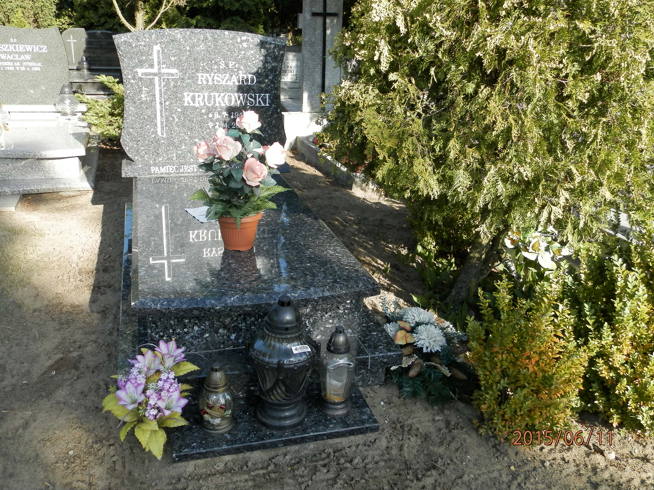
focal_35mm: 31
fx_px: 586
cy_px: 245
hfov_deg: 58.4
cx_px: 327
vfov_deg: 45.4
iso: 100
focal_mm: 5.5
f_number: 3.2
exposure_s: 1/250
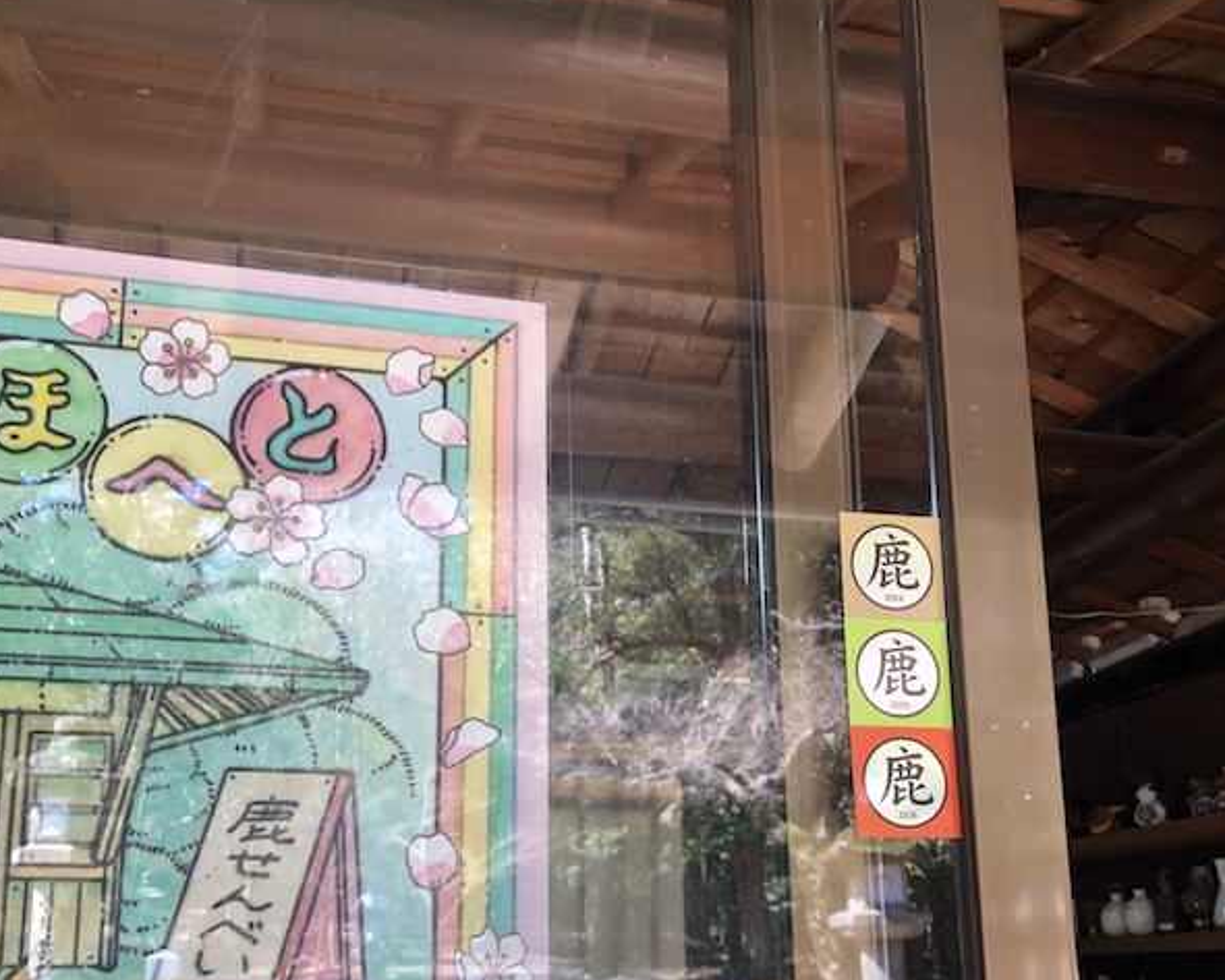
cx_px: 609
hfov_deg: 49.1
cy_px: 733
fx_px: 1342
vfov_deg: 39.1
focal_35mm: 37
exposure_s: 1/120
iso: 64
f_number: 1.8
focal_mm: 4
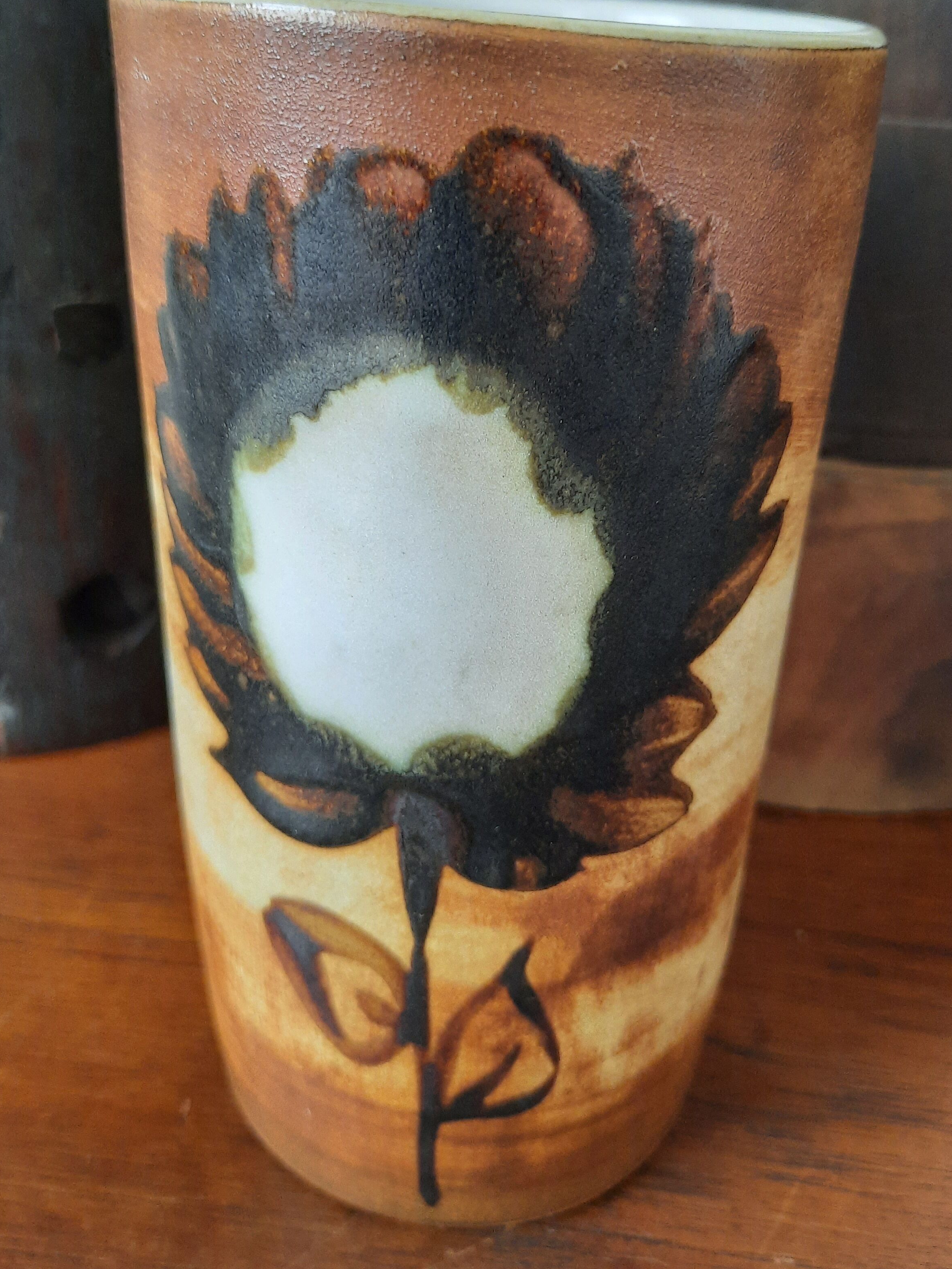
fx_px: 1173
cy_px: 549
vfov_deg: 56.6
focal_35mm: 32
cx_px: 488
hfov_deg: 44.2
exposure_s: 1/33
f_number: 2
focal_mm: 4.6
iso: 320
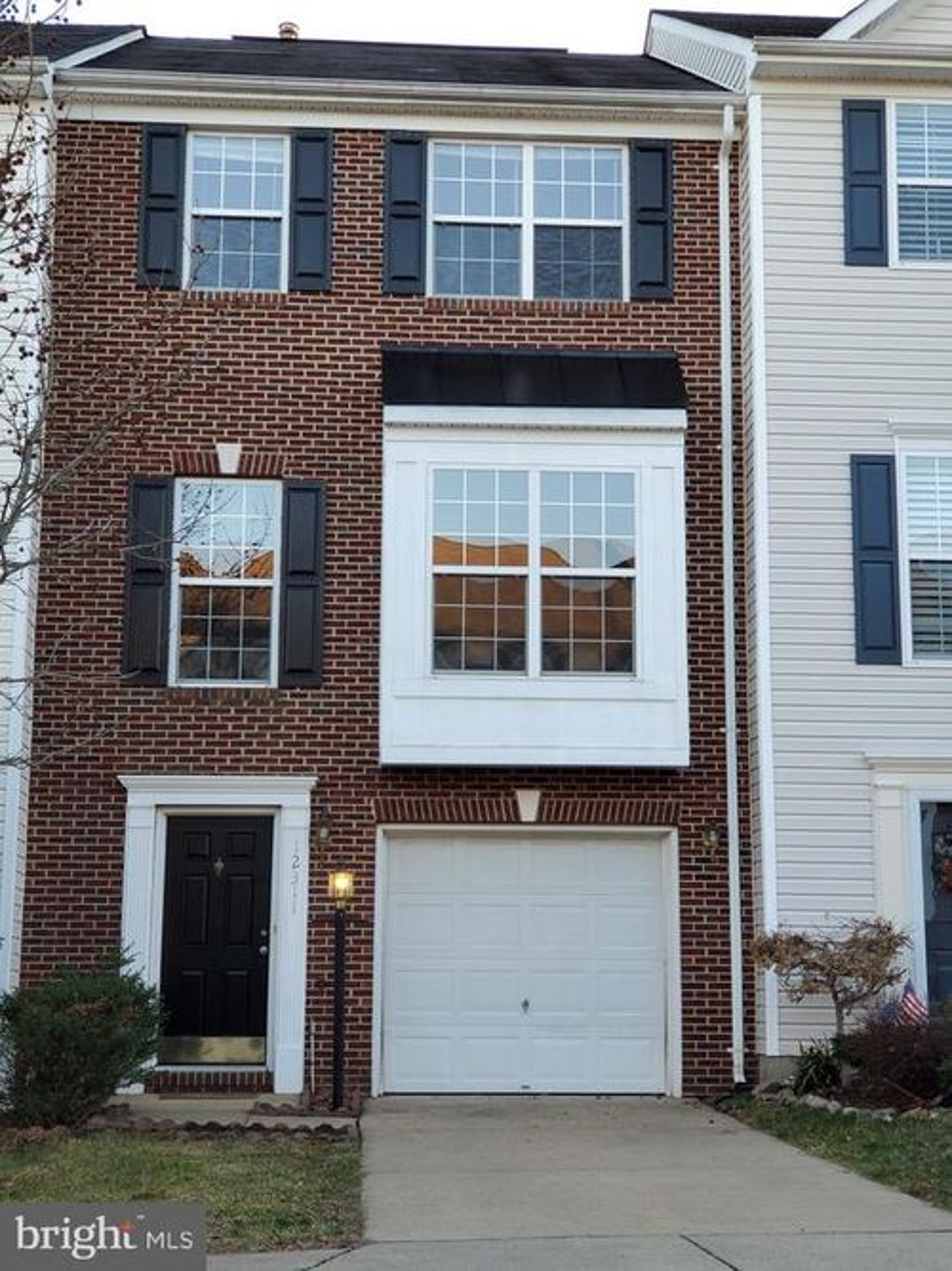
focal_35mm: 52
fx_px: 1907
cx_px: 476
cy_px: 636
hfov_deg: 28.0
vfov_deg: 36.8
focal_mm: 6
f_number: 2.4
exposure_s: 1/40
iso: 50
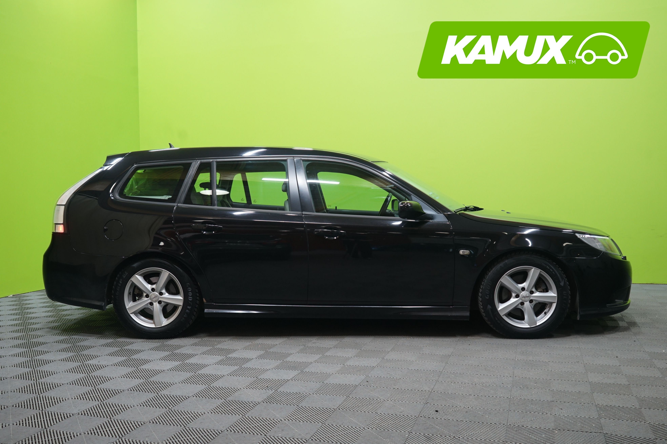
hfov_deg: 55.8
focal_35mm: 34
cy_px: 222
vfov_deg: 38.9
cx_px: 334
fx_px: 630
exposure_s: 1/20
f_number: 5.6
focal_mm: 34
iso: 800
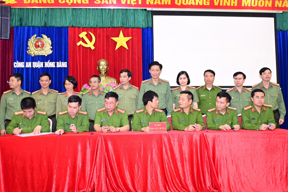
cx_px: 142
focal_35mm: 35
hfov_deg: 54.4
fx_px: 280
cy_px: 95
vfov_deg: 37.9
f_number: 3.8
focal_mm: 23
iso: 1250
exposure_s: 1/200
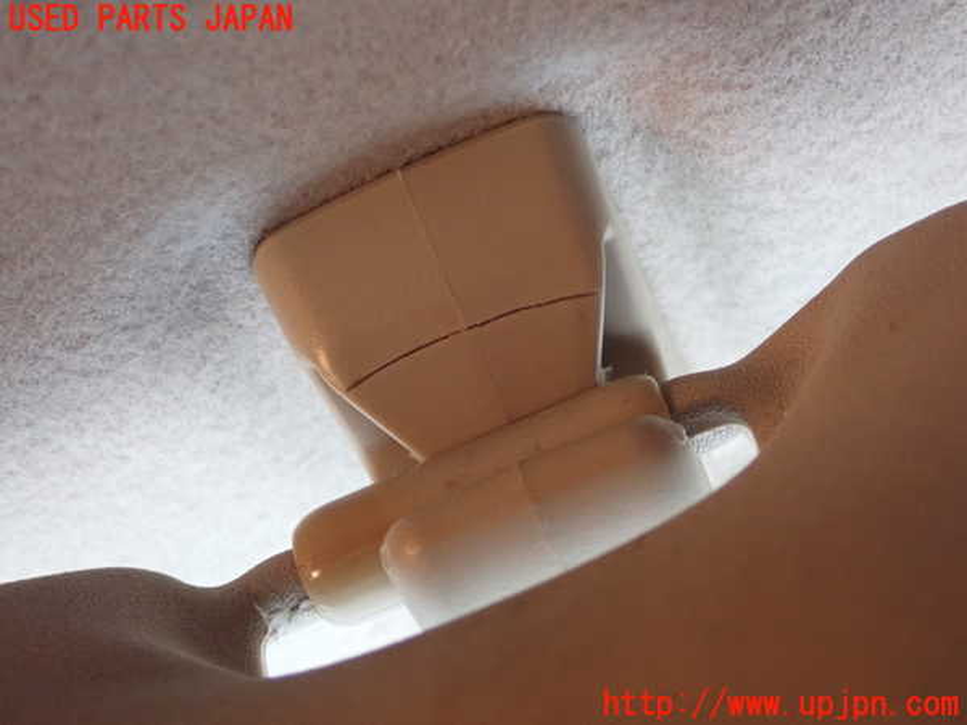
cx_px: 484
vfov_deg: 20.7
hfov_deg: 27.4
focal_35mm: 71
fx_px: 1983
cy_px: 362
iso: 800
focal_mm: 12.73
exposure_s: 1/50
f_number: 3.9
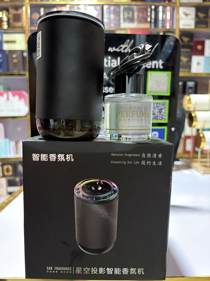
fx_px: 210
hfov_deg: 53.1
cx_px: 105
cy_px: 140
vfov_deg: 67.3
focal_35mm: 26
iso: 640
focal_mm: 5.96
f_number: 1.6
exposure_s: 1/25
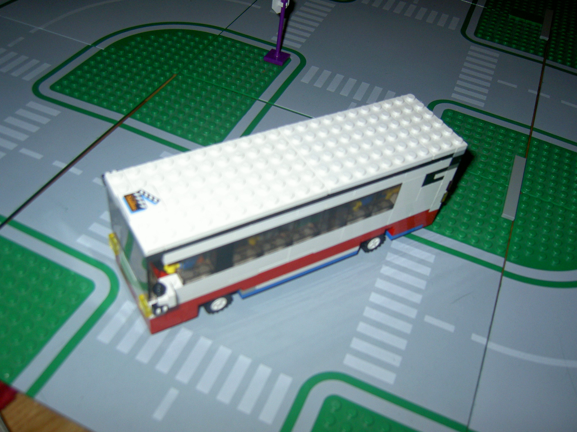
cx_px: 288
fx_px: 567
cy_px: 216
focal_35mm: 34
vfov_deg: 41.8
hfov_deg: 54.0
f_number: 2.8
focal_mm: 5.6
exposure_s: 1/60
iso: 100
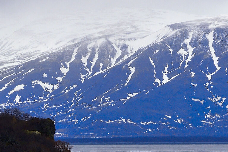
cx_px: 147
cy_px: 160
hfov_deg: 2.6
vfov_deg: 1.7
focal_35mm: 802
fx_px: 5080
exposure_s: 1/800
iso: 125
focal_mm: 170
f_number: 5
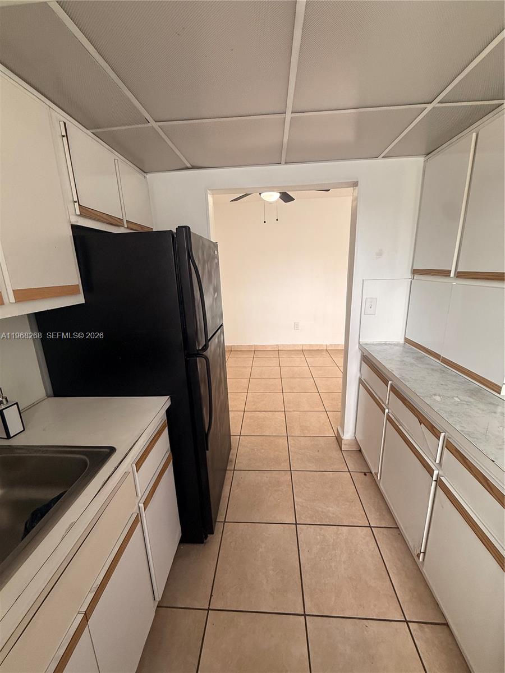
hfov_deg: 85.7
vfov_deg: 102.1
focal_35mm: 14
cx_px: 252
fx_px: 272
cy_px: 336
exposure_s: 1/120
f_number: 2.2
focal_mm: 2.22
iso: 200
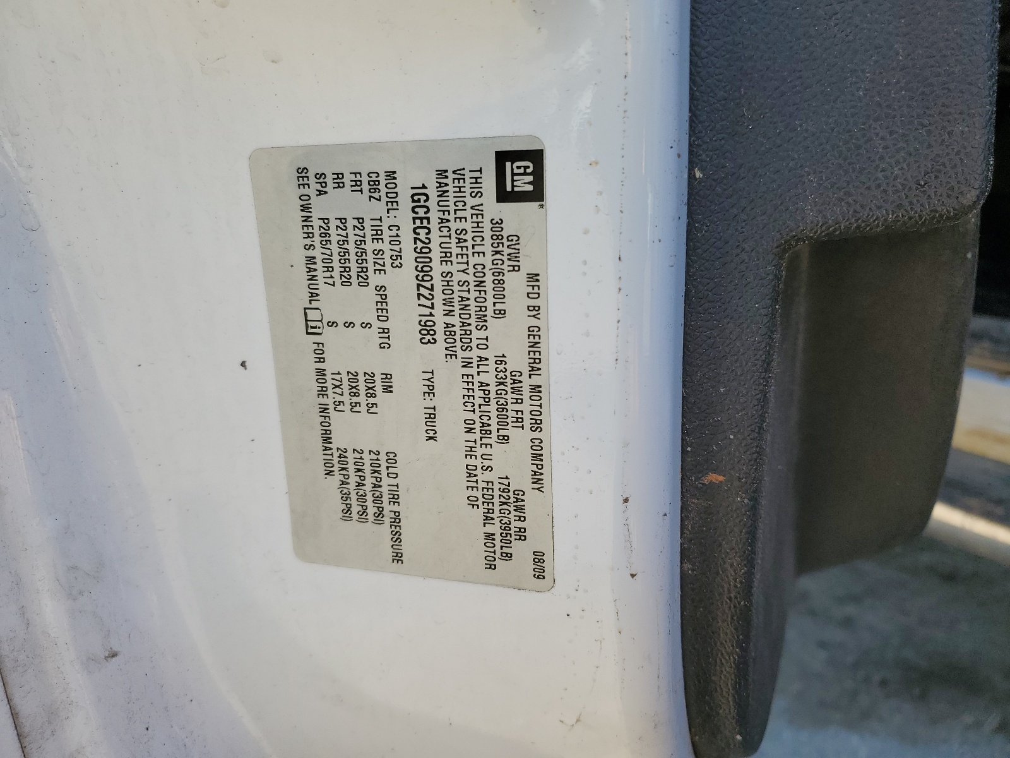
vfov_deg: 53.1
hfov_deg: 67.3
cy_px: 379
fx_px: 759
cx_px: 505
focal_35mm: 26
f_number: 1.5
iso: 50
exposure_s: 1/909
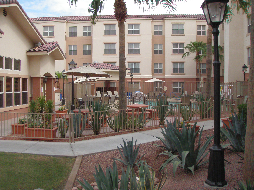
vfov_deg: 37.7
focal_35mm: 38
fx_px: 279
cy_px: 95
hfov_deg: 49.0
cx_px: 127
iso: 80
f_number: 4
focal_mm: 6.7
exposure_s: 1/500
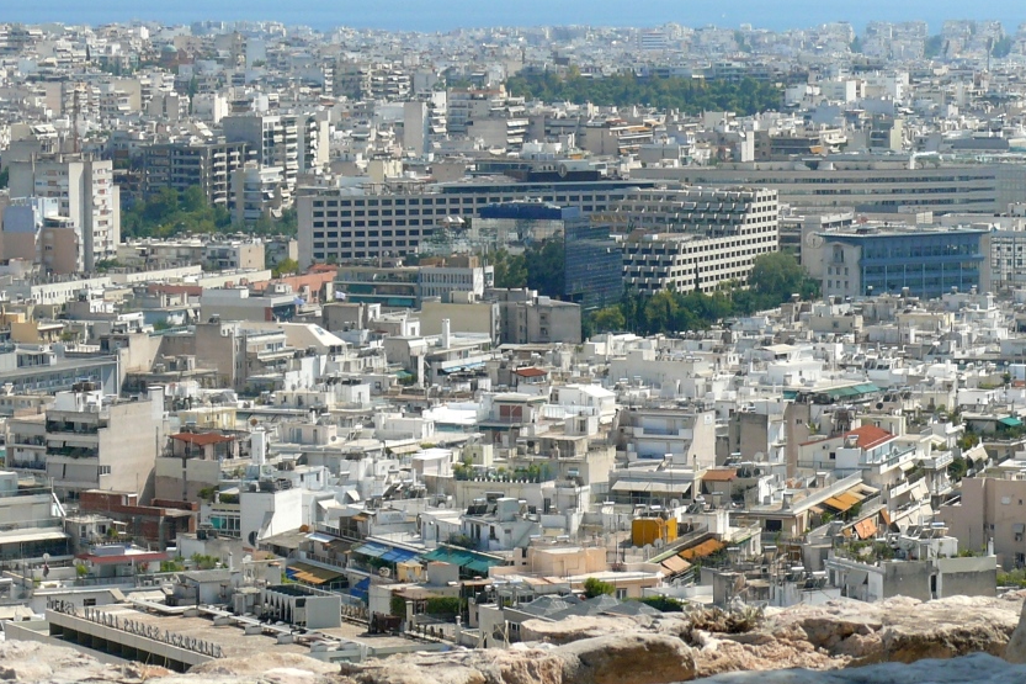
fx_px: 5072
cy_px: 454
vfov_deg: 7.7
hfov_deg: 11.5
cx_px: 789
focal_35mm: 178
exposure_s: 1/250
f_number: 5
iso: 100
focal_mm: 18.3
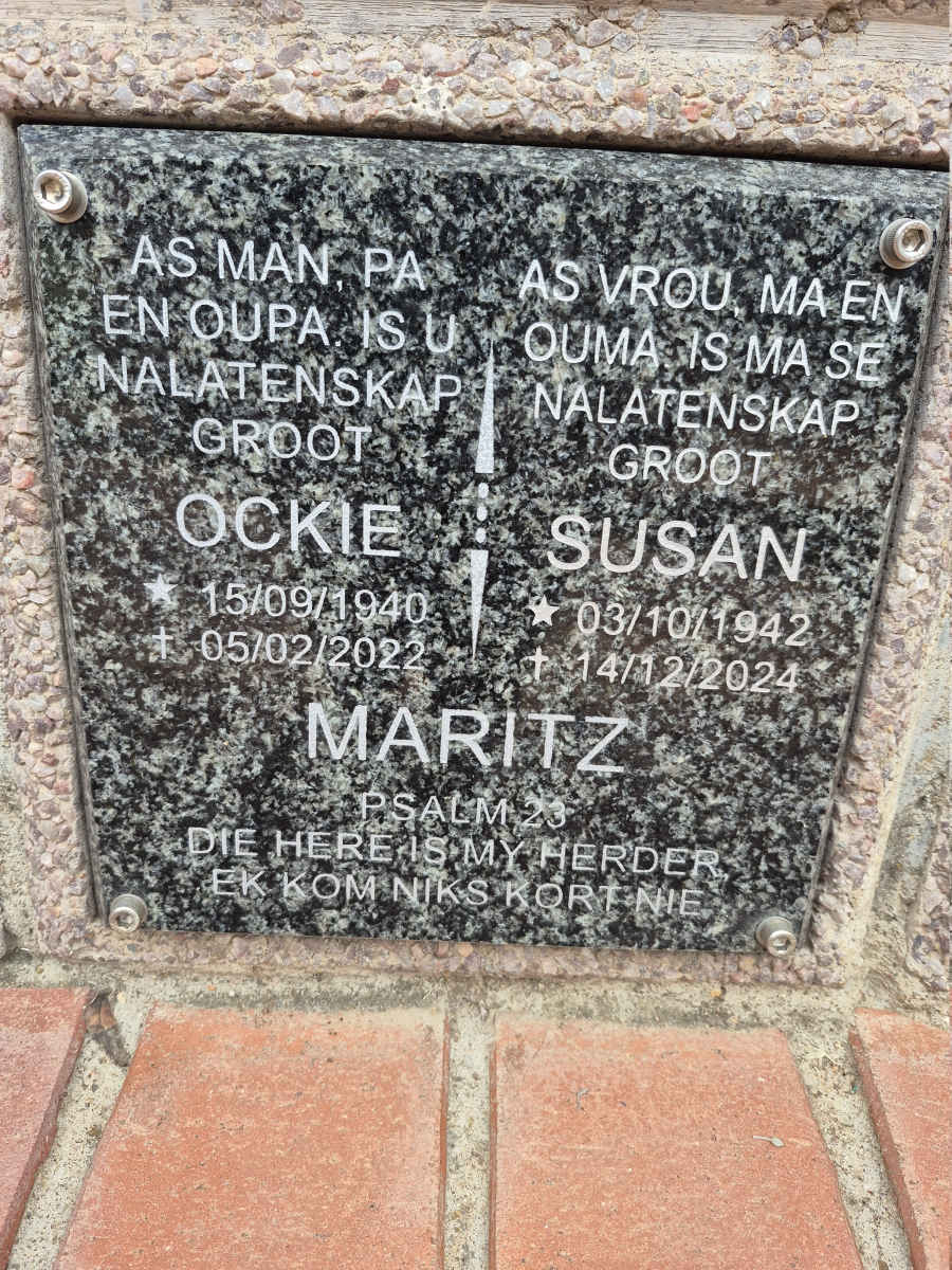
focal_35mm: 23
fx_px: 843
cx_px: 476
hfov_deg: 58.9
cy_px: 635
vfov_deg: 73.9
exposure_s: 1/180
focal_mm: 5.4
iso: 100
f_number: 1.8
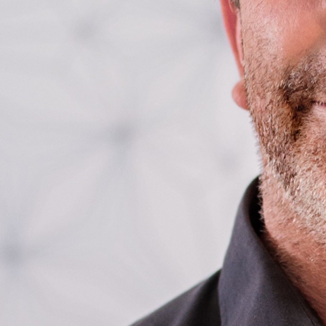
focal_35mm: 200
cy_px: 346
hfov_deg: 8.6
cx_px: 400
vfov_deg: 8.7
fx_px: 2131
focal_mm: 50
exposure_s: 1/80
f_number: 2.2
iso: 640
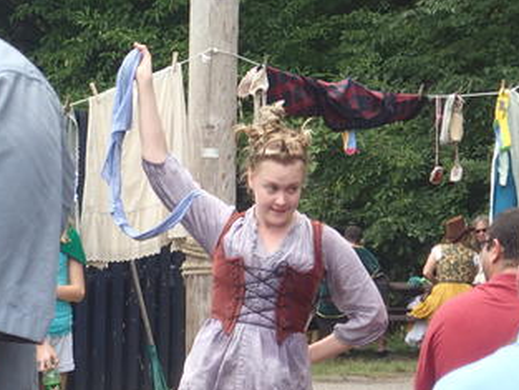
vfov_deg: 10.3
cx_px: 221
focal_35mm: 144
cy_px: 214
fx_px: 2160
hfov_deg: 13.7
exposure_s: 1/200
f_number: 4.9
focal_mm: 18
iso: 200
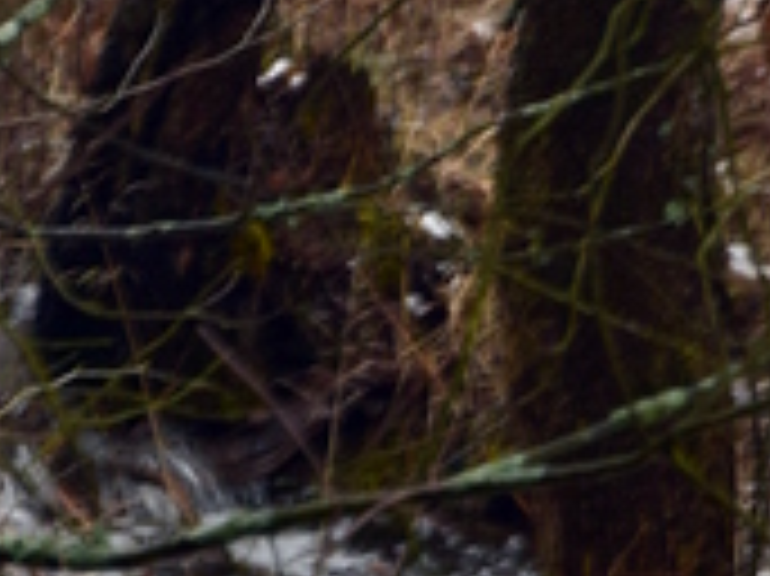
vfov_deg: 2.1
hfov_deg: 2.8
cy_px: 428
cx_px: 162
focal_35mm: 709
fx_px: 15766
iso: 450
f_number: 7.1
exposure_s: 1/30
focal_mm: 105
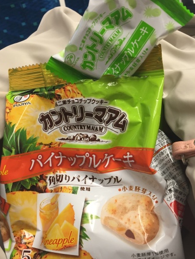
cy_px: 131
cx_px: 90
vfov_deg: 56.8
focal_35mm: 32
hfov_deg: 44.1
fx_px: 240
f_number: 2.2
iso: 64
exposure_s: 1/30
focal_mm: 4.15
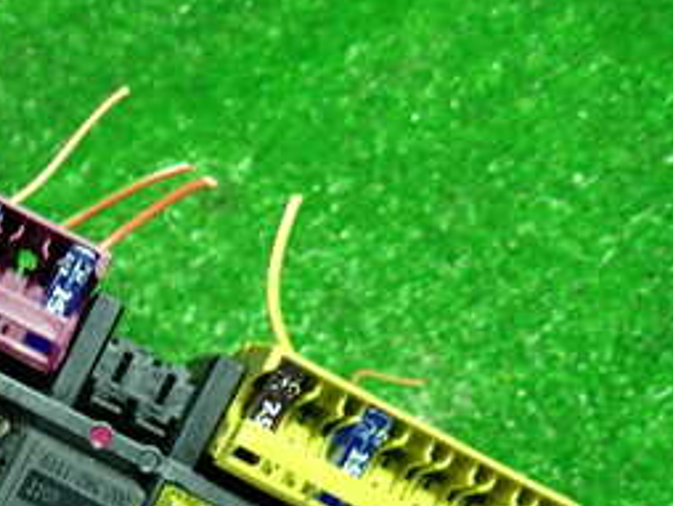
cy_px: 546
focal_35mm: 59
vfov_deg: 23.4
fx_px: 1148
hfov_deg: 31.3
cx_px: 79
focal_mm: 4.5
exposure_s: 1/30
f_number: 2
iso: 320
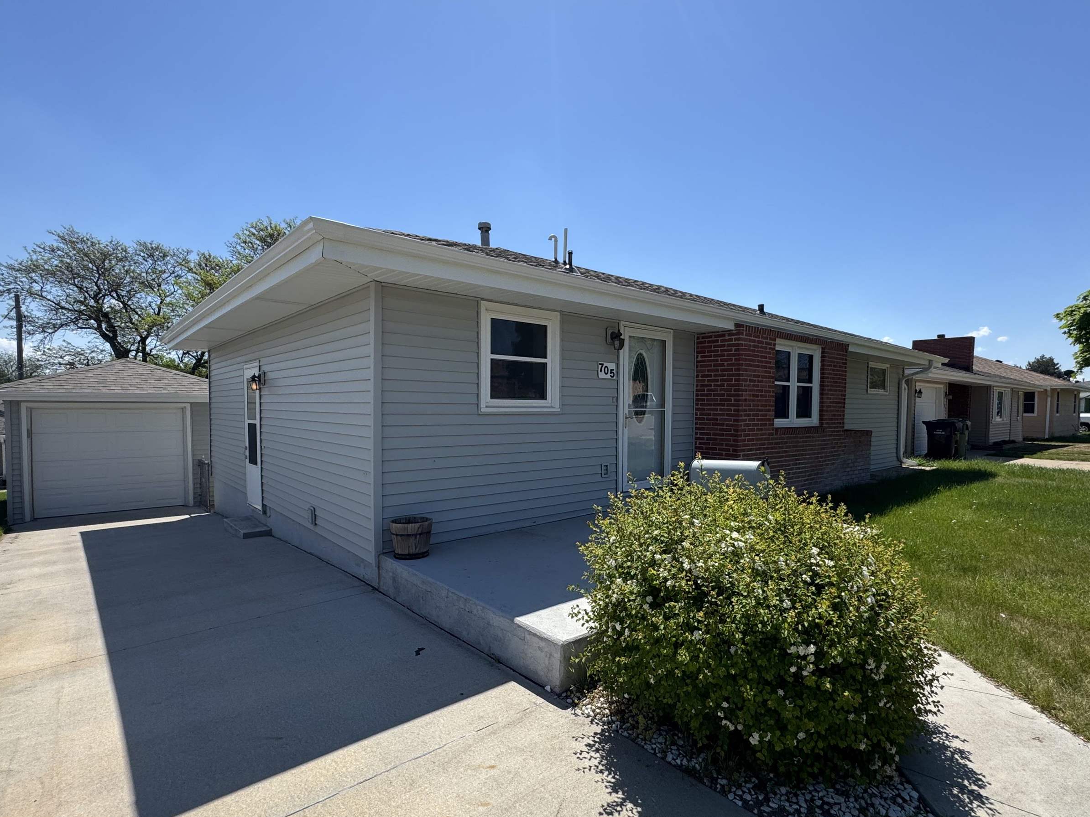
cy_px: 429
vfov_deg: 71.6
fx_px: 567
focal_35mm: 18
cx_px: 566
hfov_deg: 87.7
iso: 40
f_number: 2.2
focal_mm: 2.22
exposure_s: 1/1395
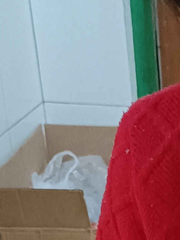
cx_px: 296
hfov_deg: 10.0
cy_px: 423
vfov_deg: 12.7
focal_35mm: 142
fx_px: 985
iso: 2085
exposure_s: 1/30
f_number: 1.8
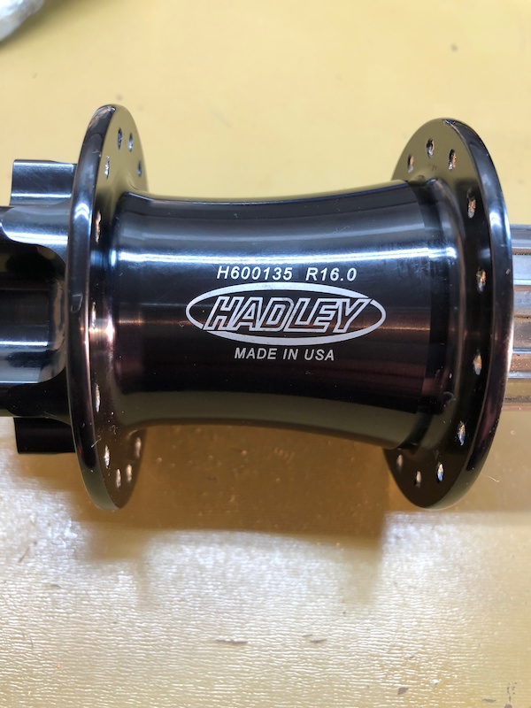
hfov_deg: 49.7
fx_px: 573
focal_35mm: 28
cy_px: 354
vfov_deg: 63.4
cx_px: 266
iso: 32
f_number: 1.8
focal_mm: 4
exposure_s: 1/24
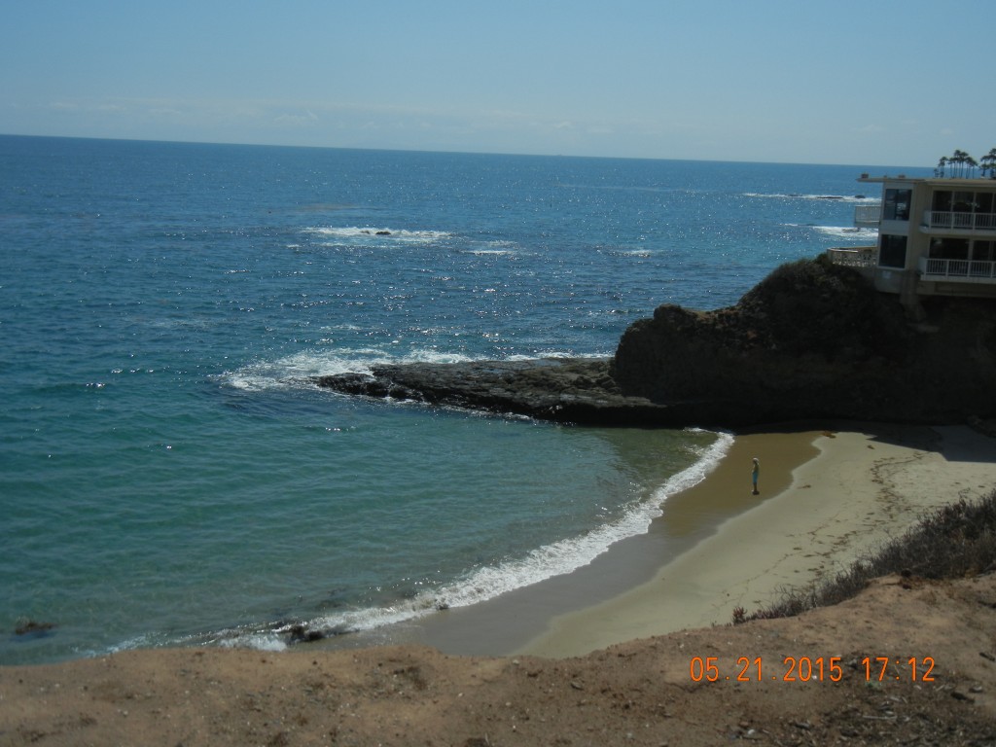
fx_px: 1122
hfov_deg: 47.9
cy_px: 374
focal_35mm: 39
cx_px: 498
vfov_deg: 36.8
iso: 160
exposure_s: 1/1100
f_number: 7.4
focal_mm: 7.1
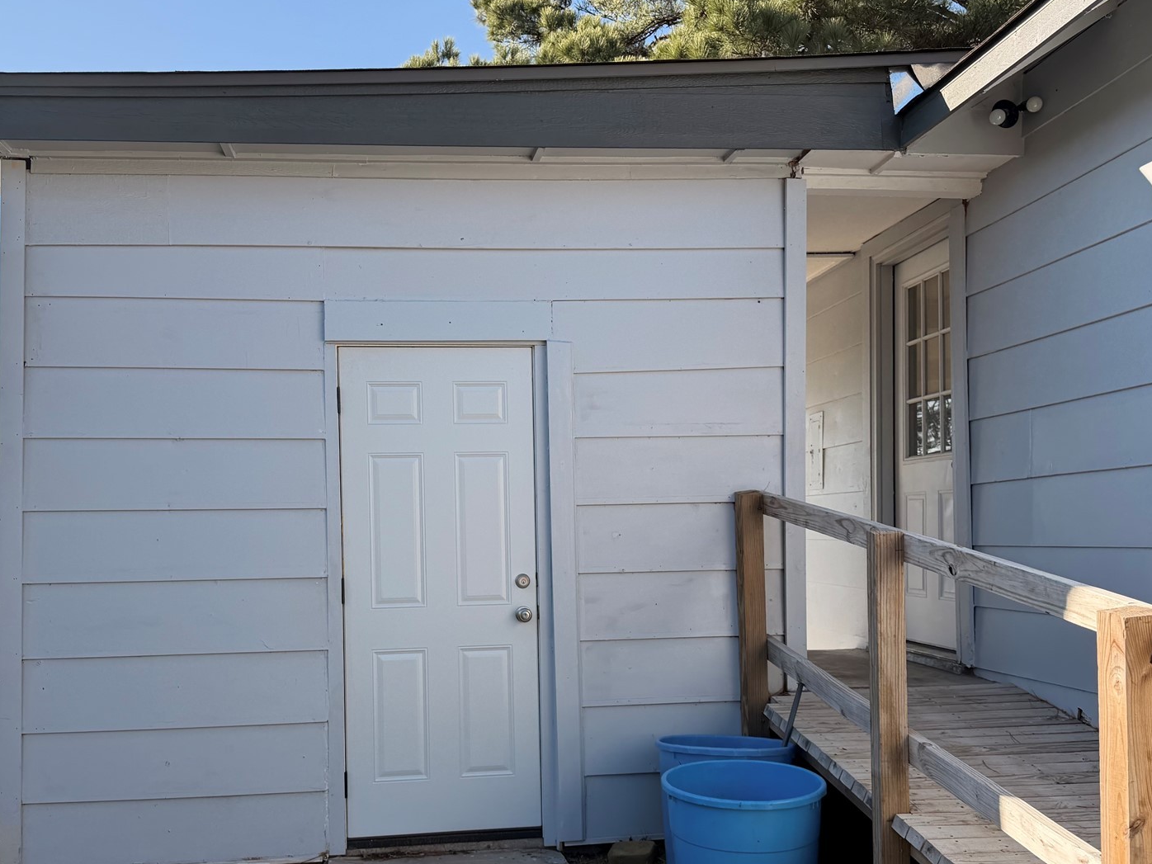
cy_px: 535
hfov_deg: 55.2
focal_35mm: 33
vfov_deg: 42.7
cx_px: 513
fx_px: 1098
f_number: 1.78
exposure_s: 1/2053
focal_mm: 6.76
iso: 100
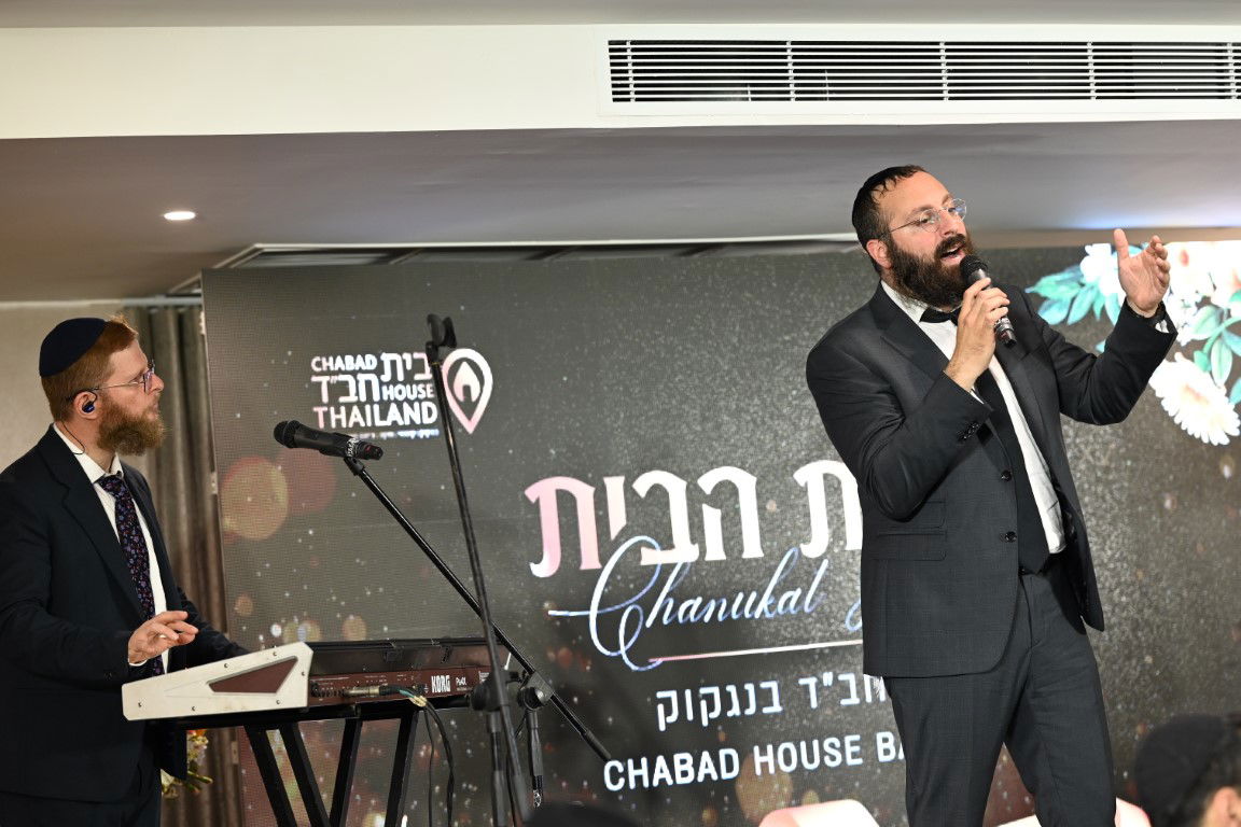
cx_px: 620
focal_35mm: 85
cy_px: 414
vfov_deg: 16.1
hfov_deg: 23.9
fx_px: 2930
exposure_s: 1/160
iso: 1000
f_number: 2.8
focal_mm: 85
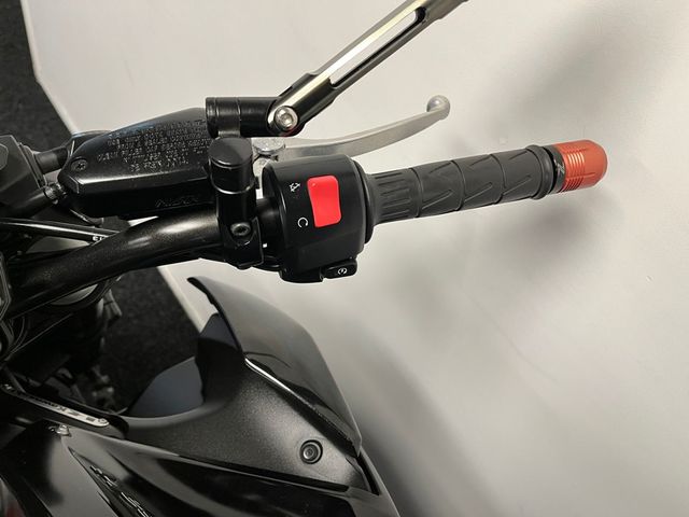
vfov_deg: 53.1
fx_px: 518
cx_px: 344
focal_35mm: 26
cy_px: 258
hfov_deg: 67.3
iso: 100
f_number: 1.6
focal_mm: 5.1
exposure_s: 1/50
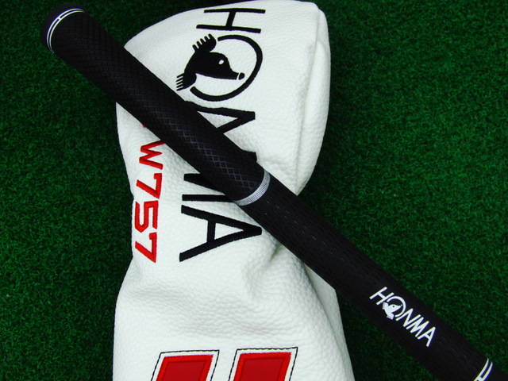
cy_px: 190
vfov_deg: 38.7
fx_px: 543
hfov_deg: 50.1
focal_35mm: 37
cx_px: 254
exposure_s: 1/80
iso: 250
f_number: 3.6
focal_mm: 6.42
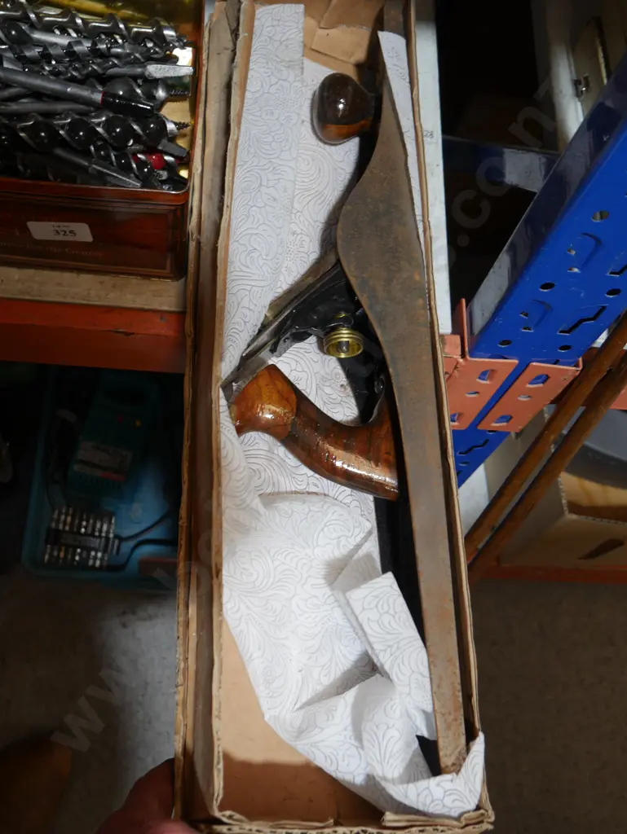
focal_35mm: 40
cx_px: 314
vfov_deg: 46.8
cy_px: 417
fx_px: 965
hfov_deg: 36.0
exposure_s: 1/60
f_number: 4.5
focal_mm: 20
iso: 400
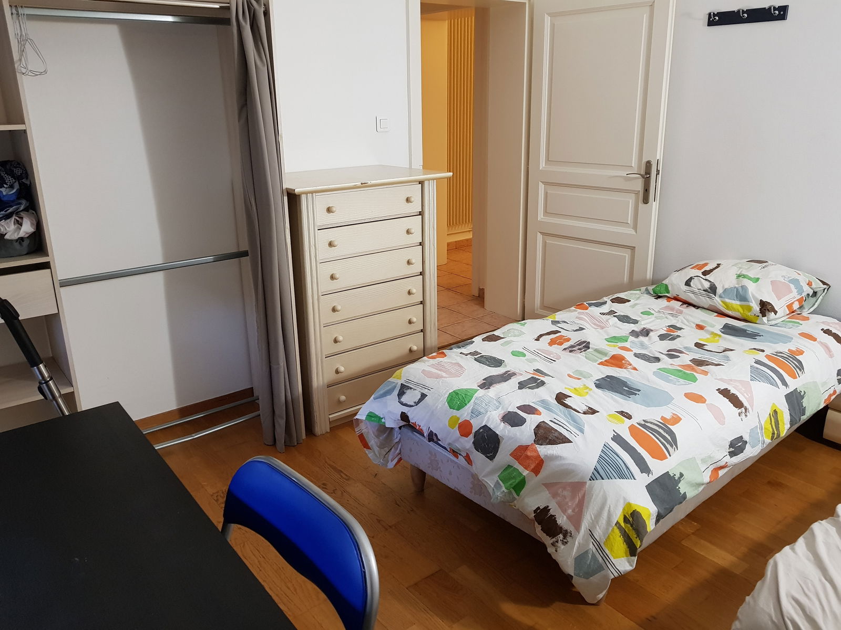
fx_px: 632
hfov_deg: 67.3
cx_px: 420
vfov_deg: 53.1
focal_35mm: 26
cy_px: 315
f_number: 1.7
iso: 250
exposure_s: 1/14
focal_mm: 4.2
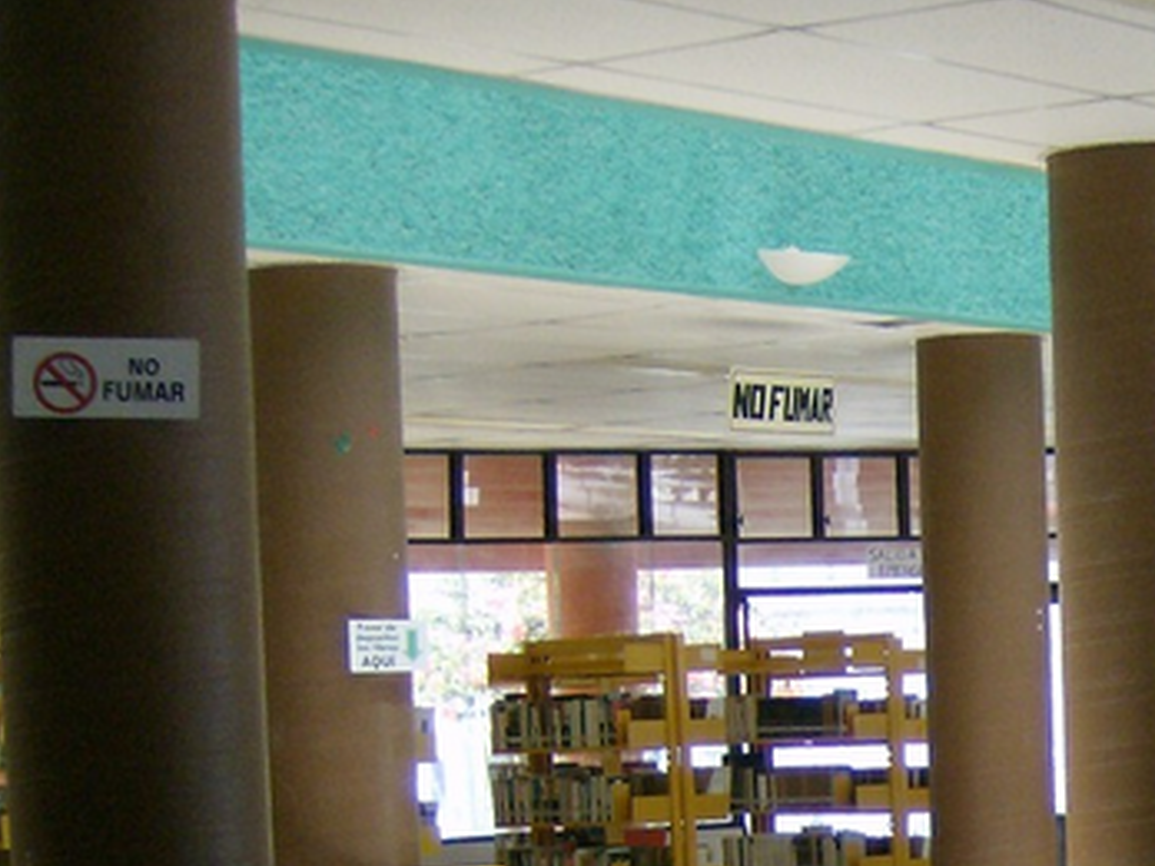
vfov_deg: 13.5
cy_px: 1092
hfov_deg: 17.7
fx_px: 3537
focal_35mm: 106
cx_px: 1391
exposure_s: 1/136
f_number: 2.8
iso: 100
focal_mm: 6
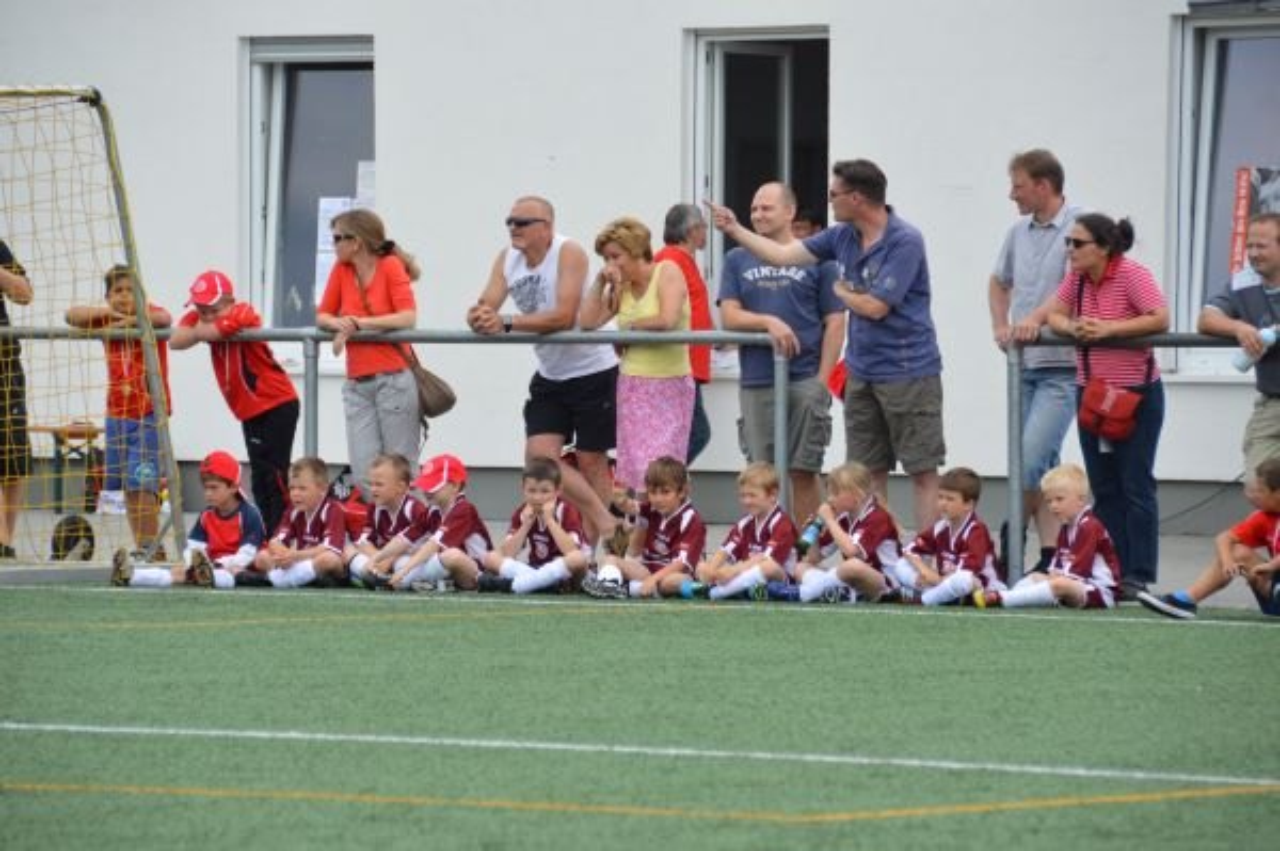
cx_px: 640
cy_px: 426
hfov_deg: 10.2
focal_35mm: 202
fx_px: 7194
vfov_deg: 6.8
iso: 400
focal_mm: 135
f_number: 5.6
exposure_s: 1/1250
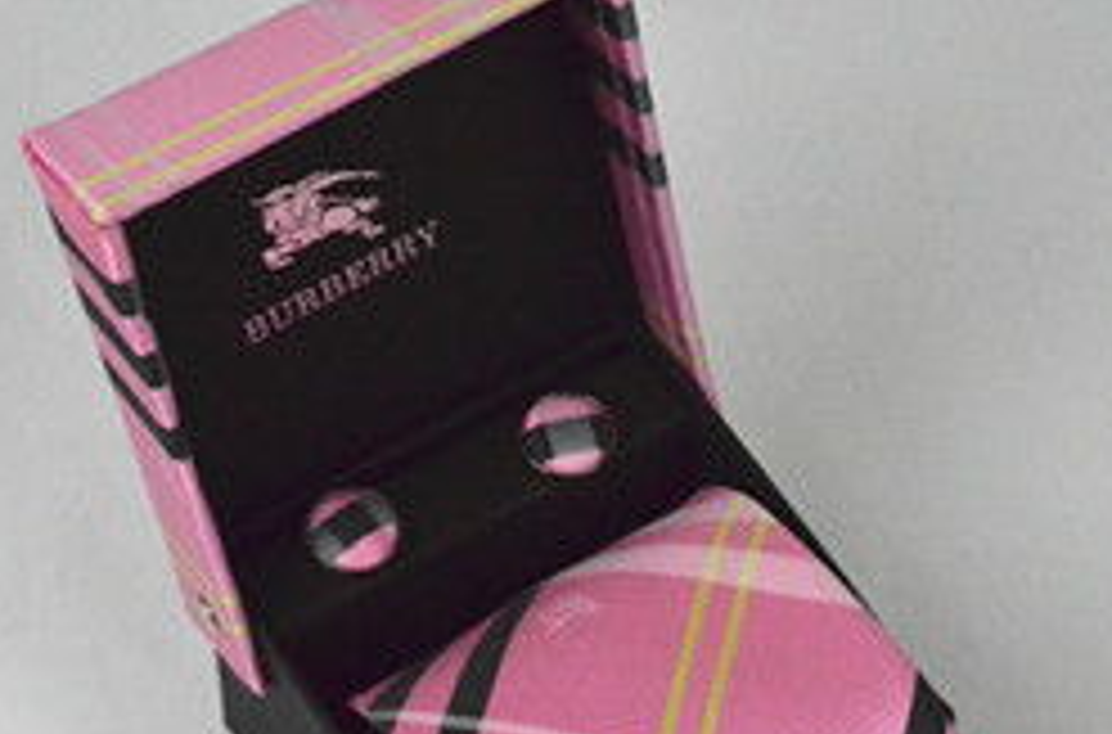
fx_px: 4680
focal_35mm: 152
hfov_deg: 13.5
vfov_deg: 8.9
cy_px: 630
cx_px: 567
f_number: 14
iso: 6400
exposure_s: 1/800
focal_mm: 50
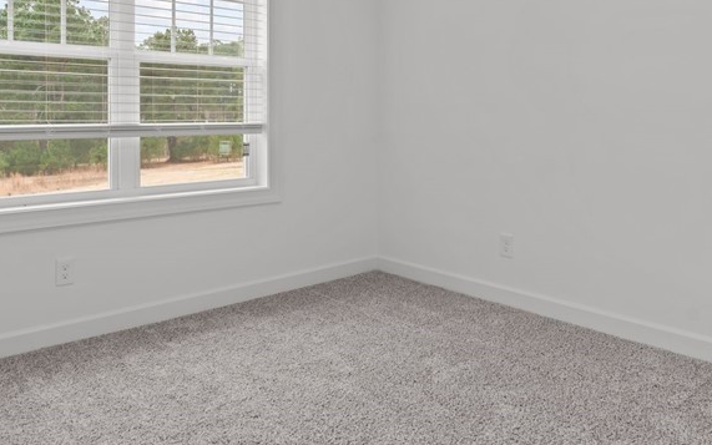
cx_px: 334
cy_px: 115
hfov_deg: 59.6
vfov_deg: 38.5
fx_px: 620
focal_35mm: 32
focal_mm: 16.5
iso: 250
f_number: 8
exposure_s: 1/4
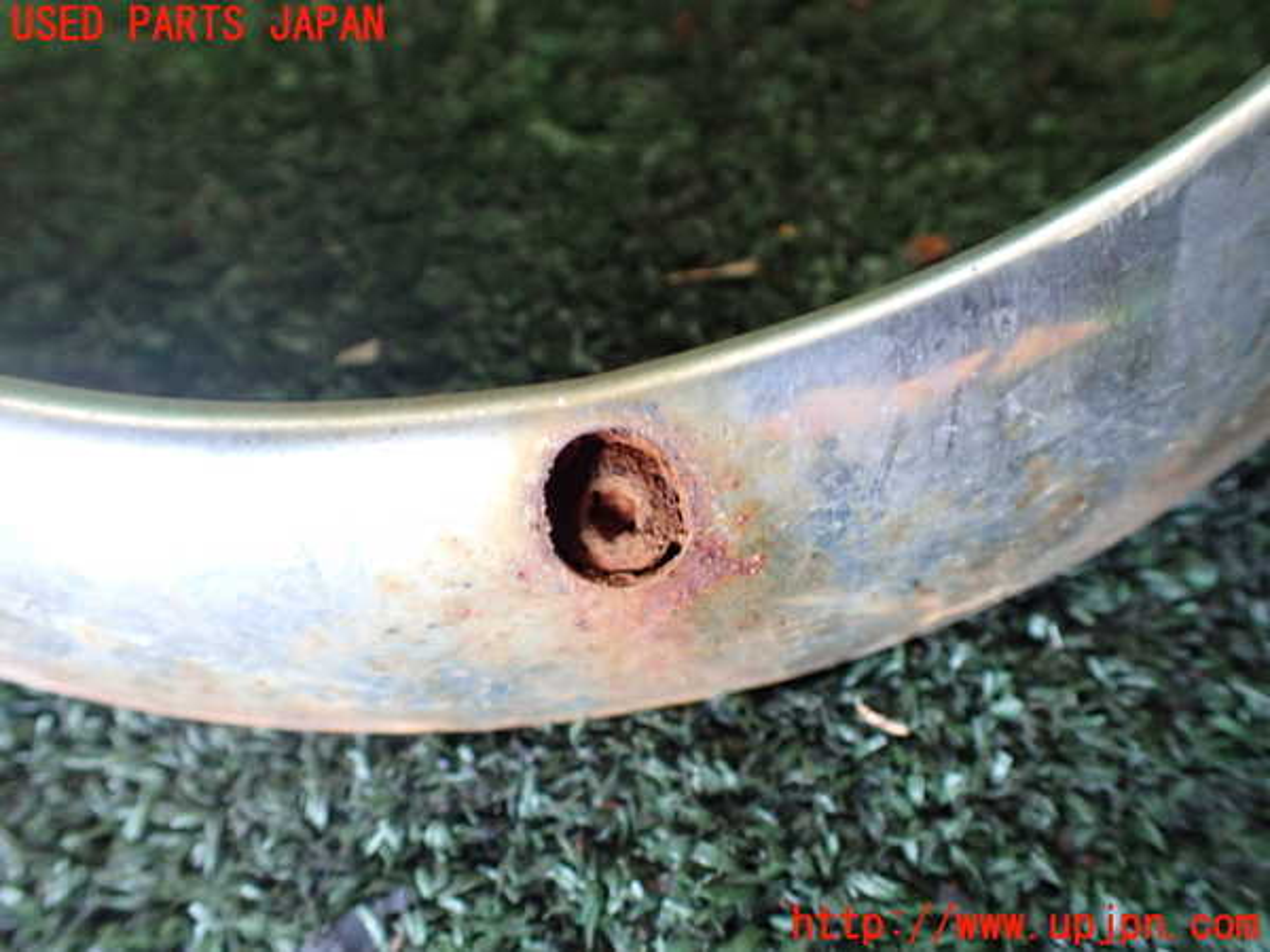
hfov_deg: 60.0
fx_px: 1101
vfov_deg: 46.8
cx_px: 635
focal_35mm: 30
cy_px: 476
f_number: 2.3
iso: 800
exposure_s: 1/40
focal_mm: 5.4
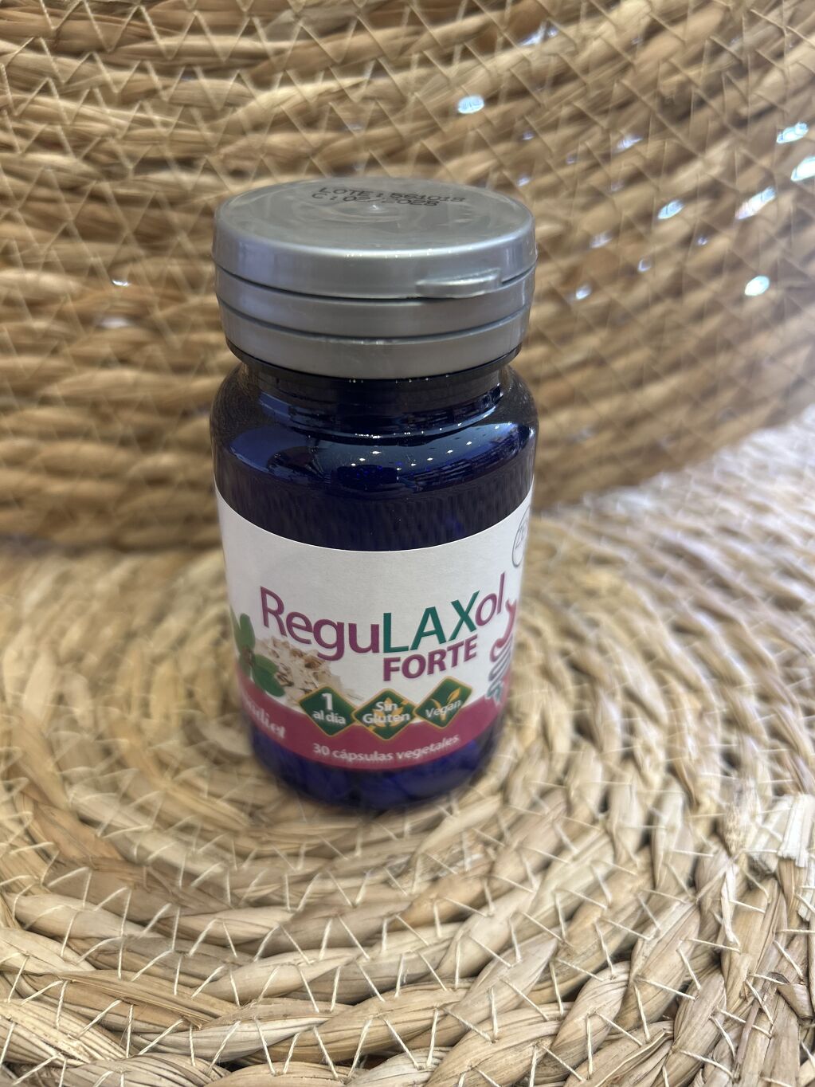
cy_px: 544
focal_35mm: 26
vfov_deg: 67.3
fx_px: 816
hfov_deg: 53.1
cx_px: 408
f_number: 1.5
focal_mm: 5.7
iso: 125
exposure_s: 1/50
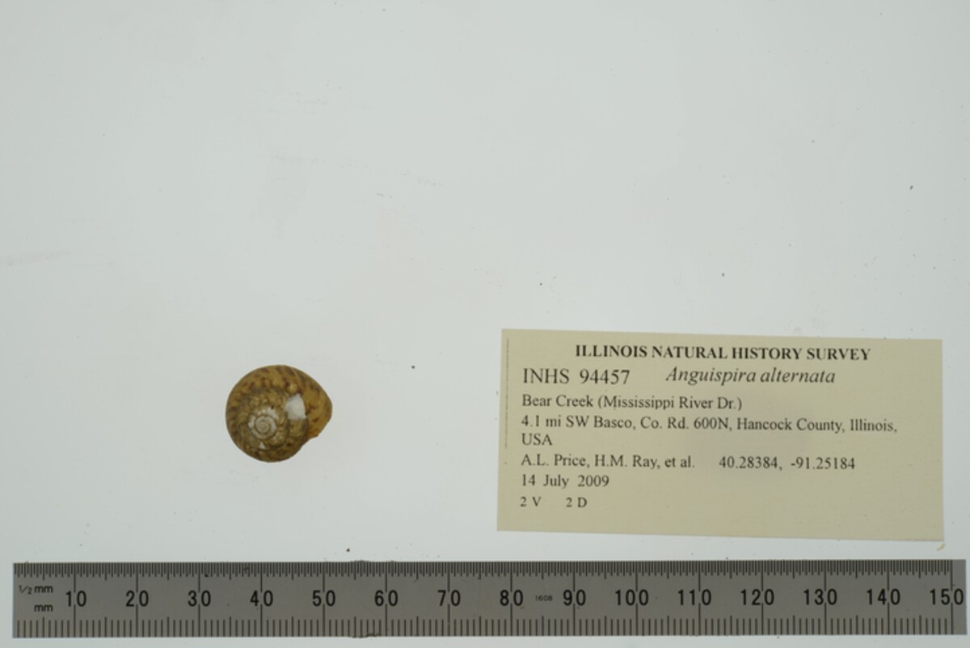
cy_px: 324
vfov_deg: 22.6
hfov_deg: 33.4
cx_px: 485
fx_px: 1617
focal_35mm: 60
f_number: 32
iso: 100
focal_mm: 60
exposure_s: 1/13
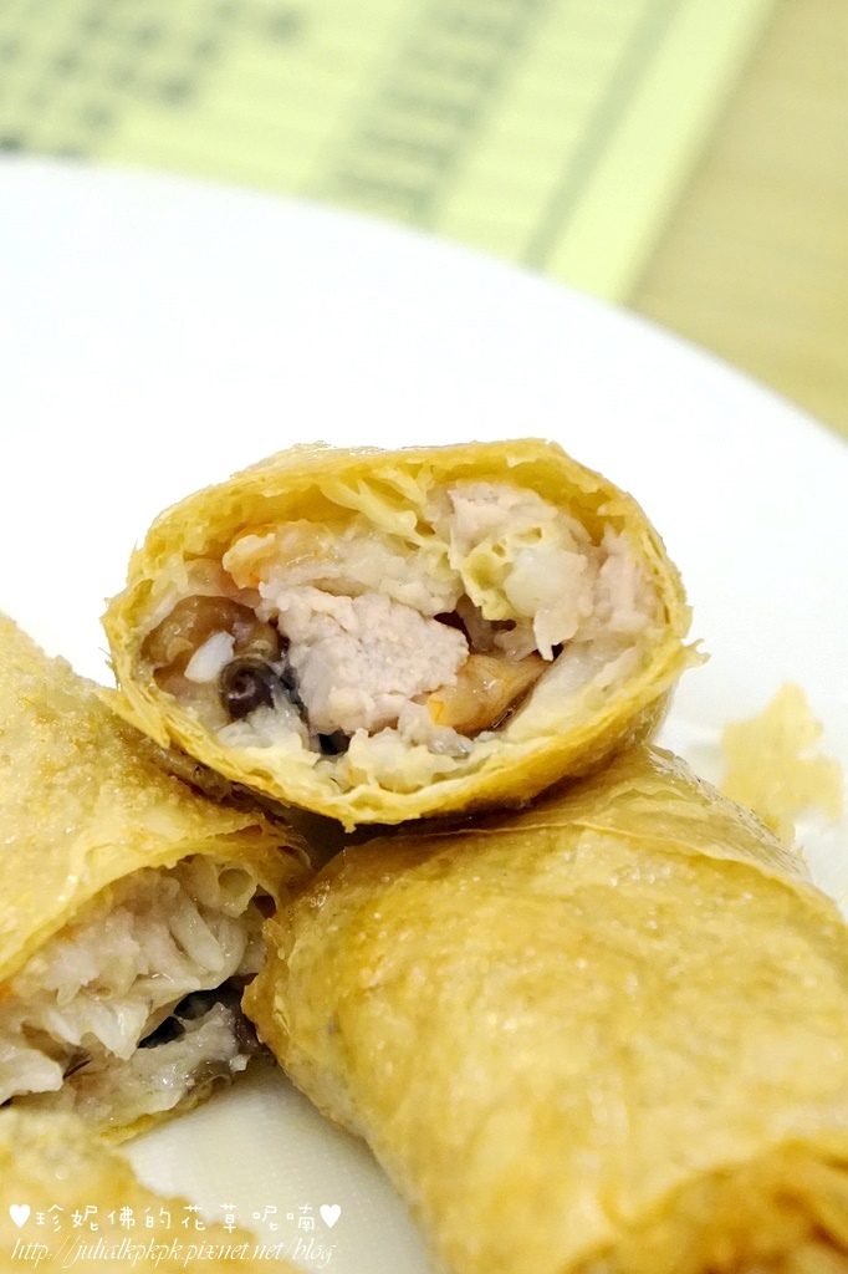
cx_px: 424
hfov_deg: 16.5
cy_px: 637
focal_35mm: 82
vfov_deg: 24.6
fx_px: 2917
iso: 2000
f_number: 5.6
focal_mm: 55
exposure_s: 1/100
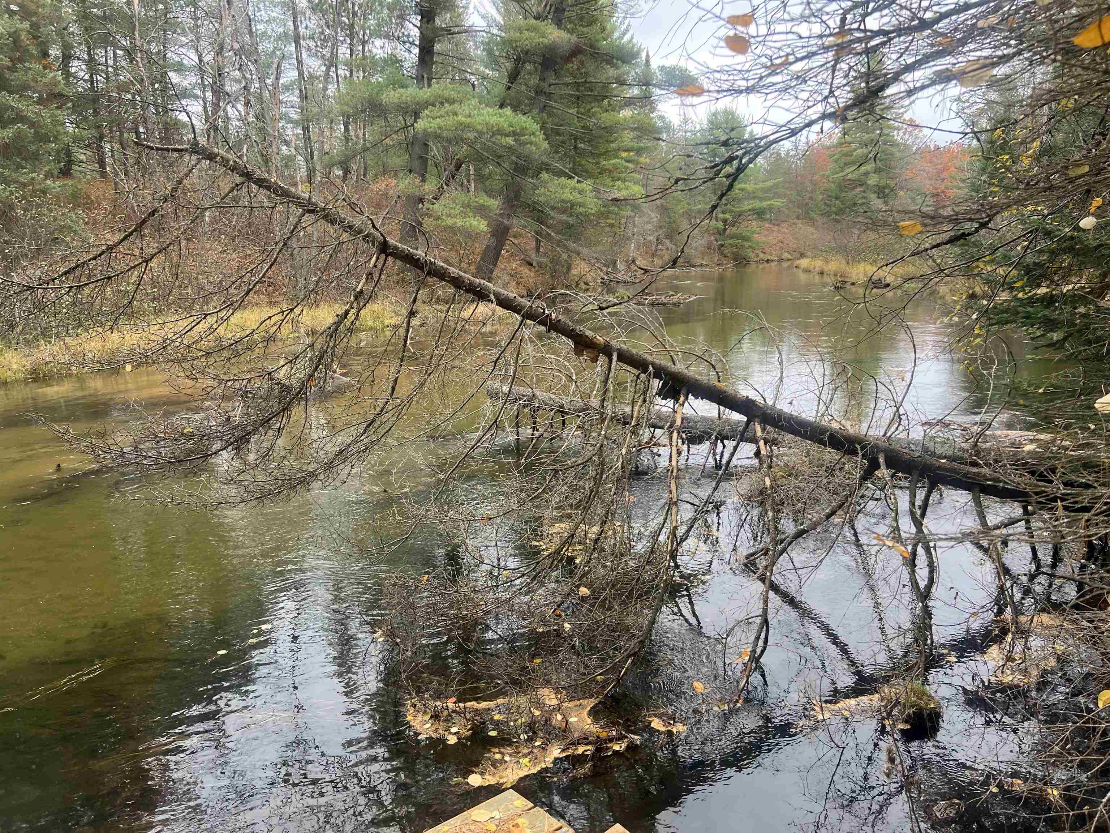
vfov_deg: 53.1
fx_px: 834
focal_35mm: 26
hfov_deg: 67.3
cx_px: 555
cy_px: 416
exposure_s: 1/197
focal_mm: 5.7
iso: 40
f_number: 1.5
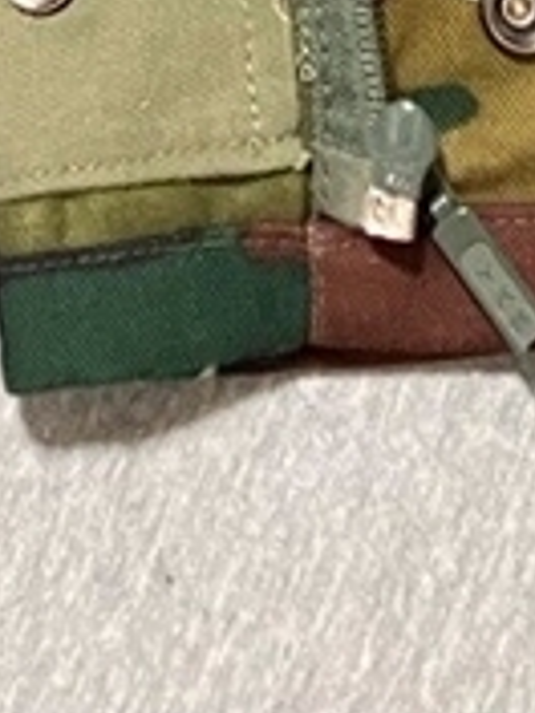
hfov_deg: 7.6
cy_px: -1710
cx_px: -405
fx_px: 3936
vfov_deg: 8.1
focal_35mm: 191
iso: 400
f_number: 1.8
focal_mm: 3.99
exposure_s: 1/30
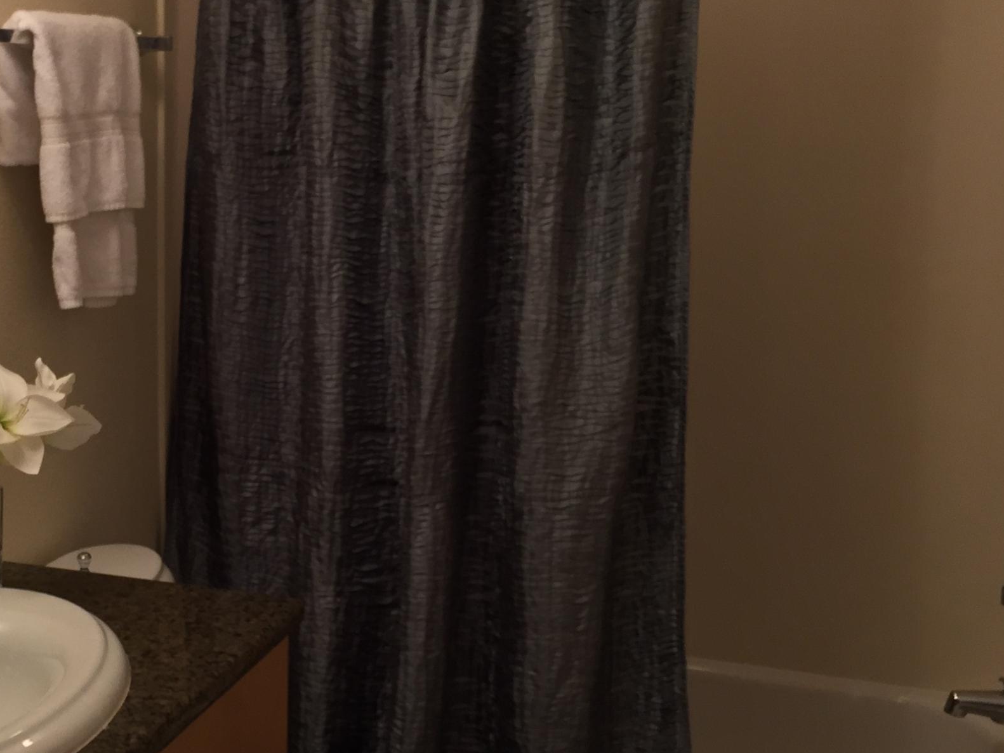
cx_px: 146
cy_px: 476
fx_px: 1595
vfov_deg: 26.5
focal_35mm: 55
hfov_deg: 33.5
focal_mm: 4.15
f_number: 2.2
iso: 80
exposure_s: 1/30
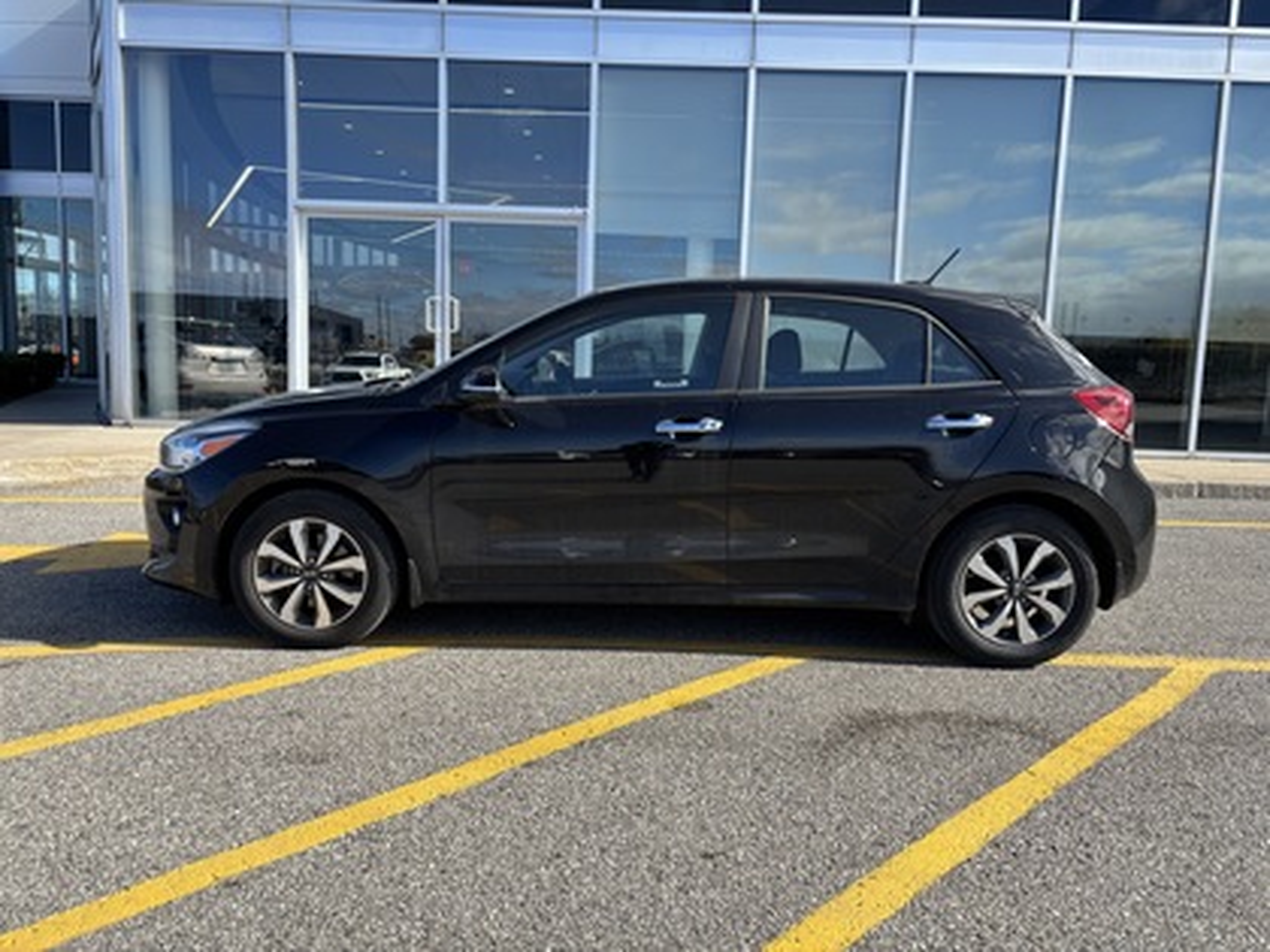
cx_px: 635
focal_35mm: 26
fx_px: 954
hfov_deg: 67.3
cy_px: 476
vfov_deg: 53.1
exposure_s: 1/1876
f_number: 1.6
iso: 50
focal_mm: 5.96
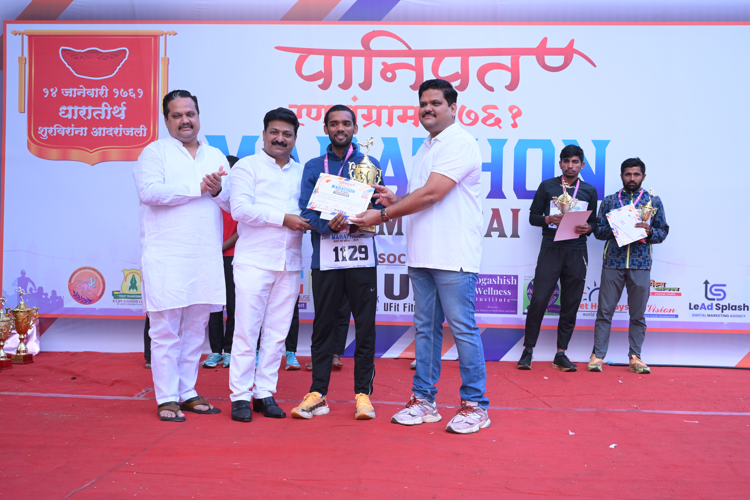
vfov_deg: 35.9
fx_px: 771
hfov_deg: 51.9
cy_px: 250
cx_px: 375
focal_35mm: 37
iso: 1000
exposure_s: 1/160
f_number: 7.1
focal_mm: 37
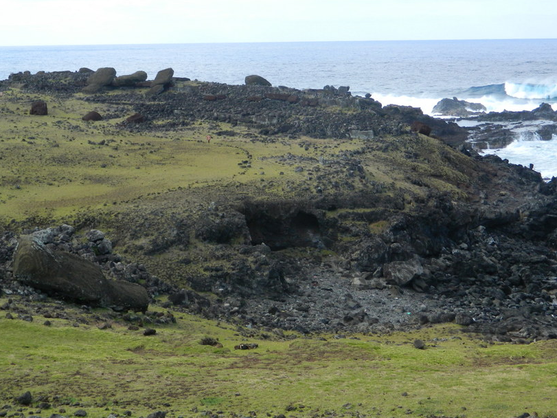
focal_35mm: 72
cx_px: 294
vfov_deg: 20.4
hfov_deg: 27.0
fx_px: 1158
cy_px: 164
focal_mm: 10.2
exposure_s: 1/400
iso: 100
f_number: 3.8
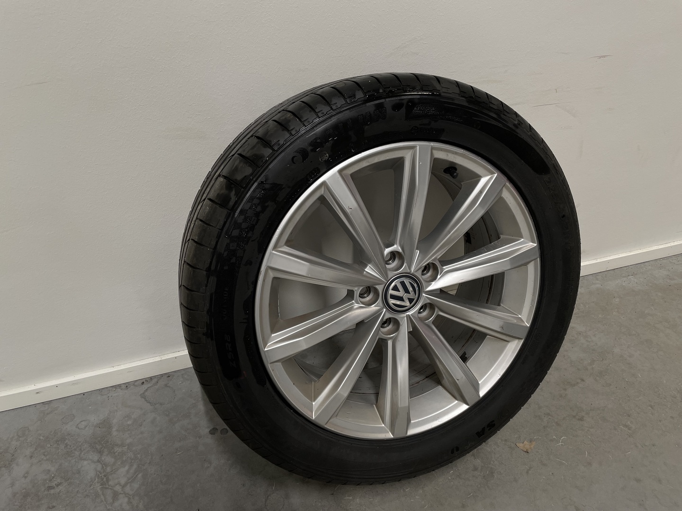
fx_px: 512
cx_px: 341
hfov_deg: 67.3
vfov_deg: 53.1
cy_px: 256
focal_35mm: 26
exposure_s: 1/100
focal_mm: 4.2
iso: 80
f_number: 1.6
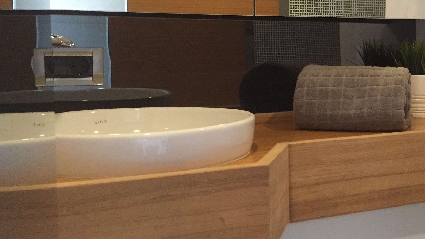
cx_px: 347
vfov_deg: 23.0
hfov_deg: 38.2
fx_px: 586
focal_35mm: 52
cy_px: 84
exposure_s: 1/17
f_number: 2.2
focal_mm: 4.15
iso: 320
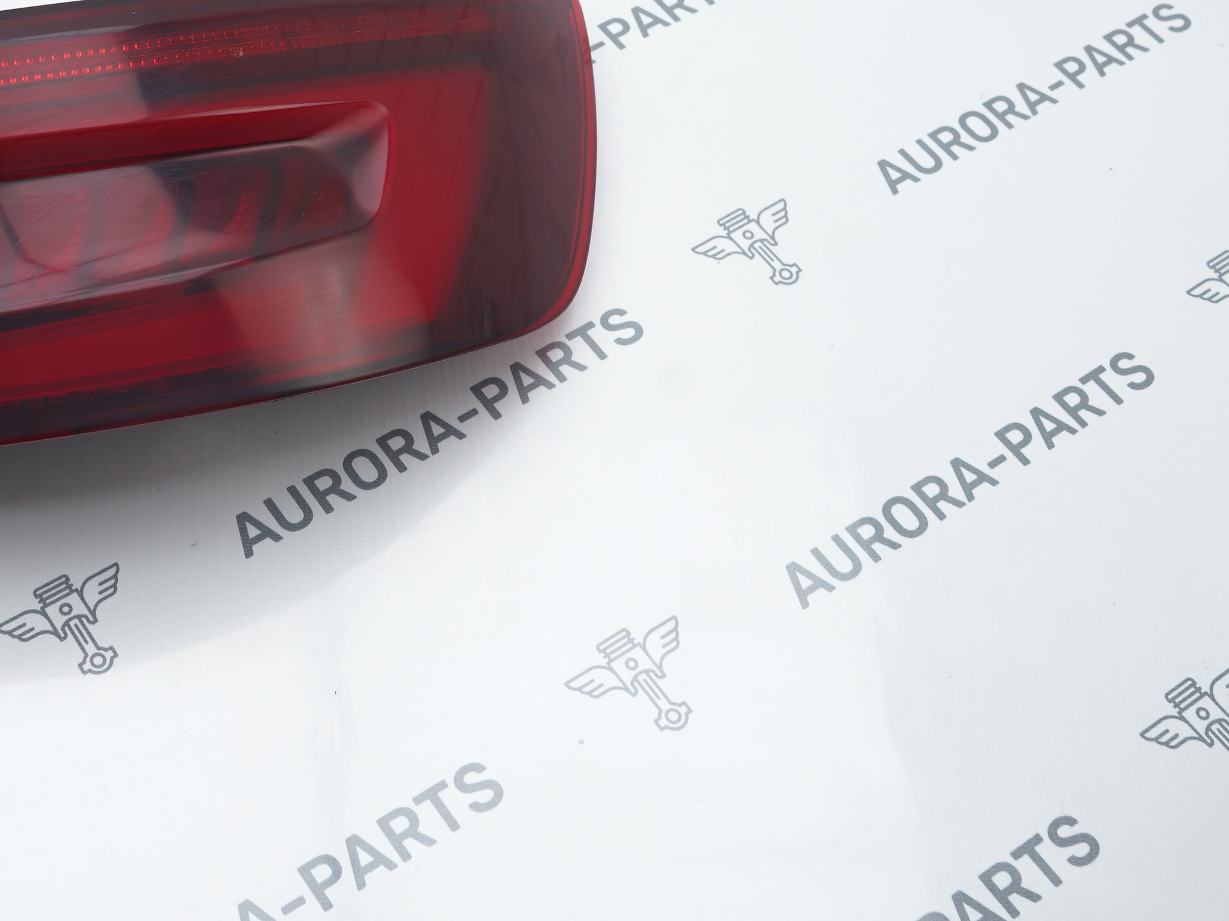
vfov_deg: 26.1
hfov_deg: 33.5
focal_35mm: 55
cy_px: 200
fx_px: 1953
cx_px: 184
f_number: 6.3
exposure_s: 1/160
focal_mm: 28
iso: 500
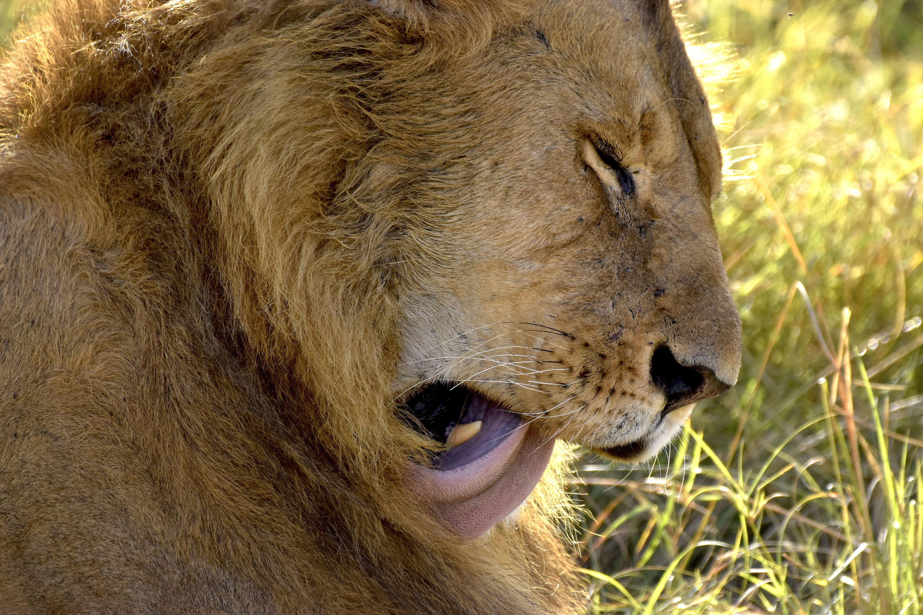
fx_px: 19228
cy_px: 308
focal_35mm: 750
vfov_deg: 1.8
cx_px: 462
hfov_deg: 2.7
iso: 400
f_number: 5.6
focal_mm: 500
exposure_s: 1/800
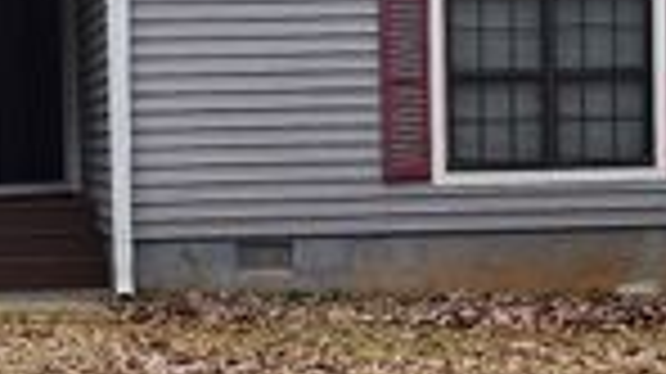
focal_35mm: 113
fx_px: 1994
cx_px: 112
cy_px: 205
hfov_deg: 18.7
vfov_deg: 10.7
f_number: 1.8
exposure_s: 1/180
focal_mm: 6.4
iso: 20
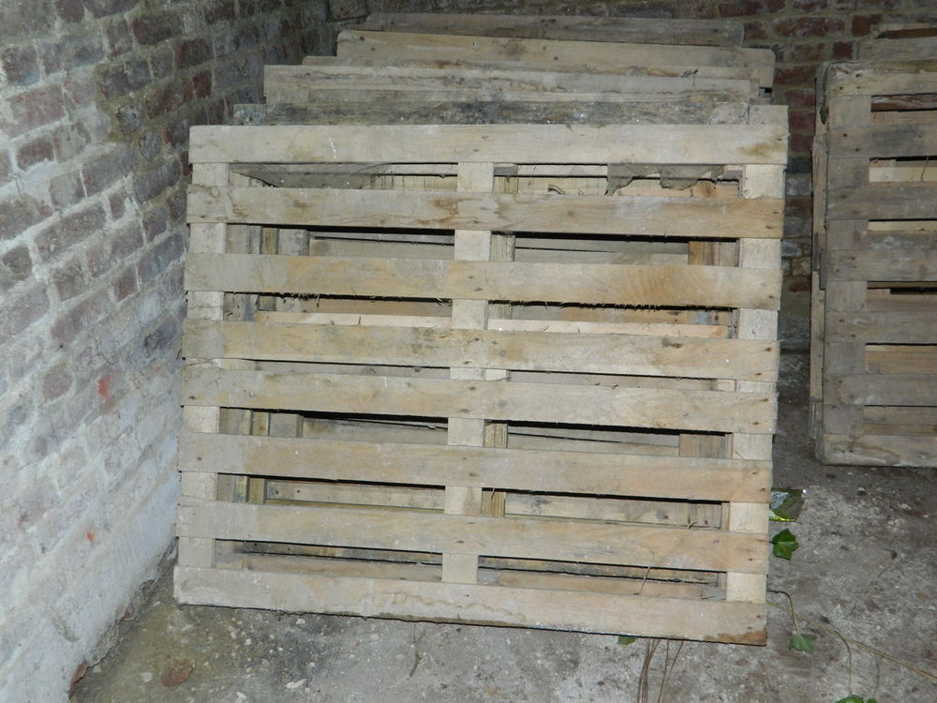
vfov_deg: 40.7
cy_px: 352
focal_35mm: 35
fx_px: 947
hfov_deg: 52.6
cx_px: 468
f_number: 3.3
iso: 200
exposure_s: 1/40
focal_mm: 6.2
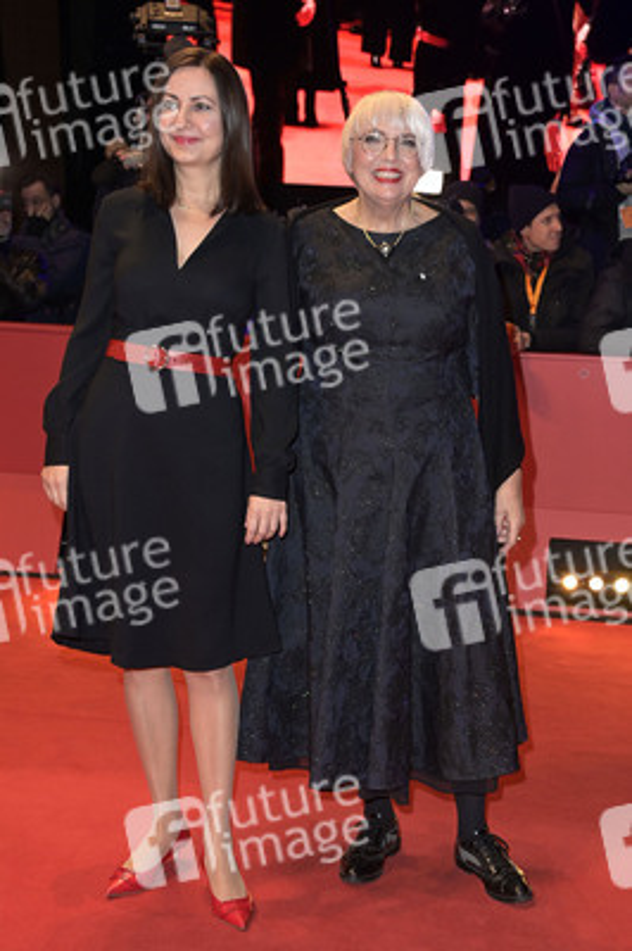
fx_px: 1319
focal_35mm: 50
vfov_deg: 39.6
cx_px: 316
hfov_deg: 26.9
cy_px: 476
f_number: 5.6
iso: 1250
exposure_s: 1/250
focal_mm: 50
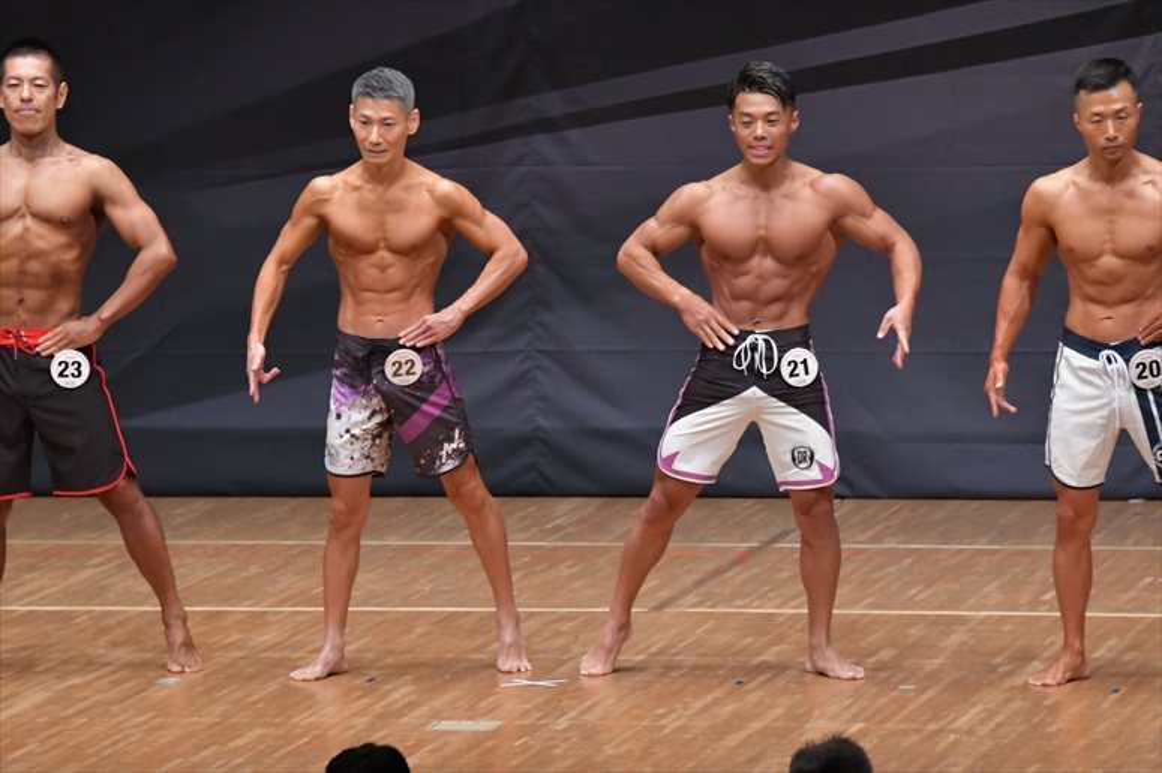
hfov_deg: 7.6
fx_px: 8711
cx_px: 581
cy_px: 386
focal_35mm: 270
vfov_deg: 5.1
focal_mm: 180
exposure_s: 1/400
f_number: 5.6
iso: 6400
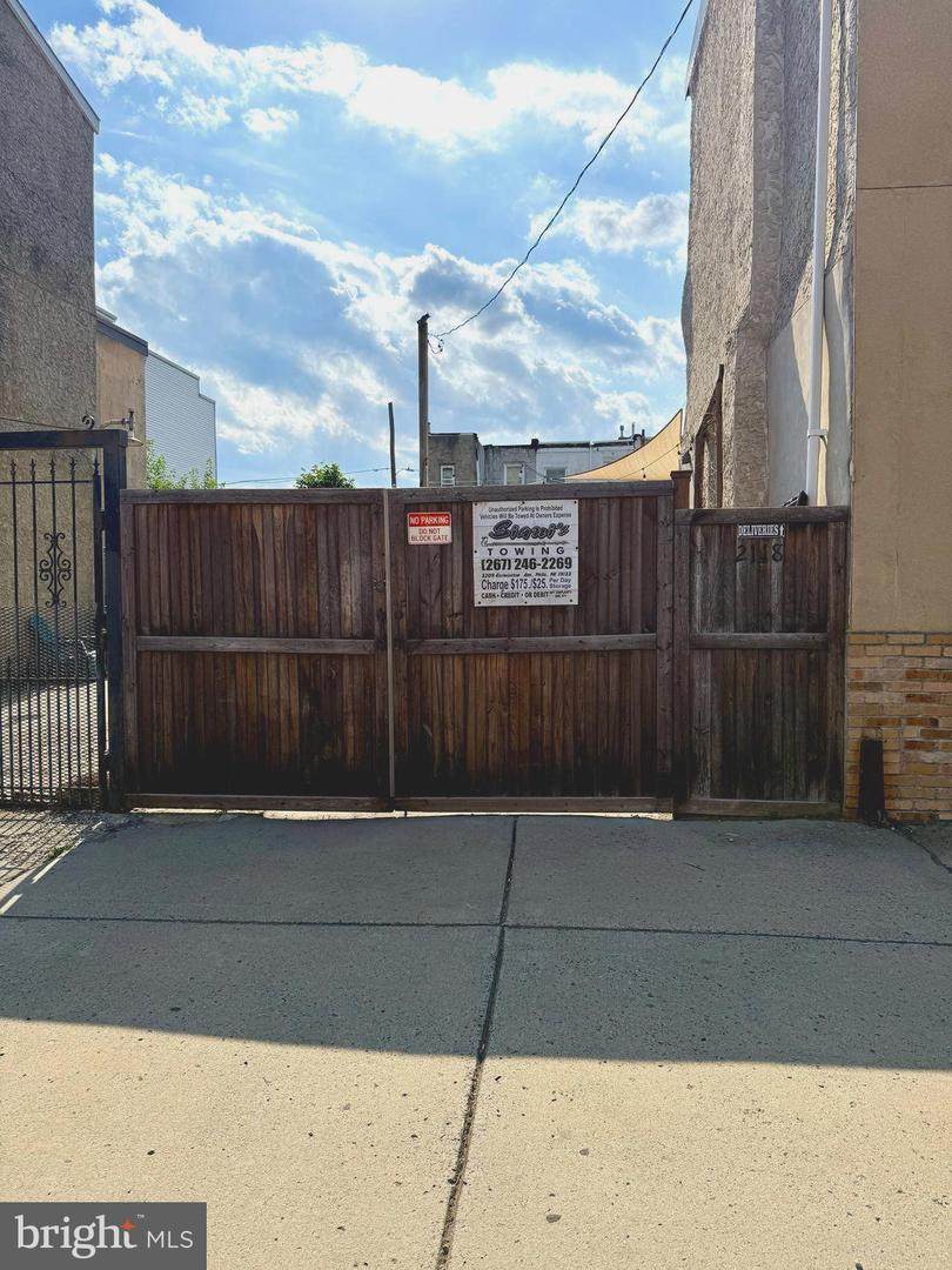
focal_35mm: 24
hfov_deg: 56.8
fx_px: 880
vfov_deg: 71.6
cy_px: 635
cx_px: 476
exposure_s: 1/10309
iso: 80
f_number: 1.78
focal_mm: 6.76
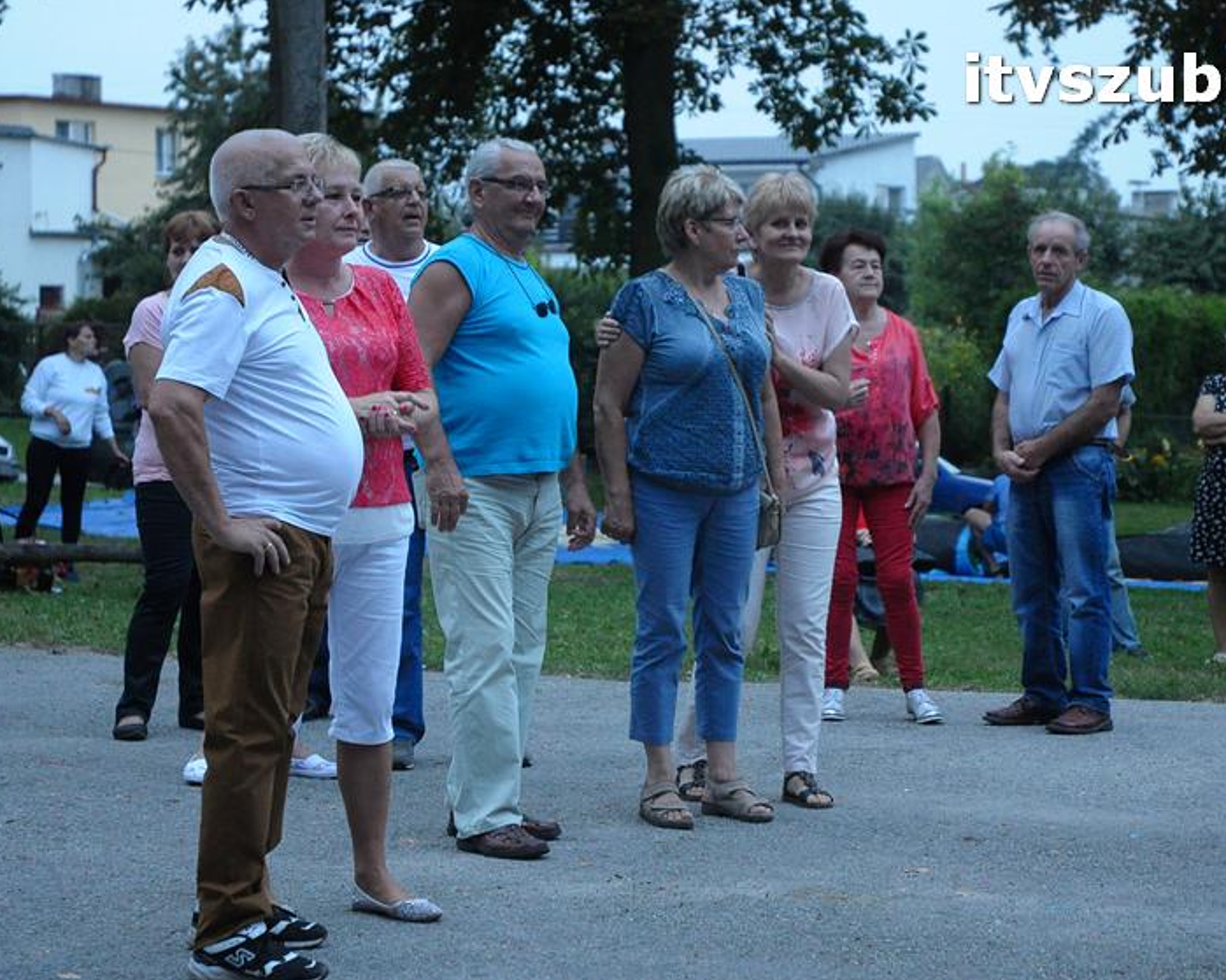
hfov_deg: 18.1
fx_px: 3846
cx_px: 696
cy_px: 492
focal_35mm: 106
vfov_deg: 14.5
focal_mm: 62
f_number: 4.5
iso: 2500
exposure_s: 1/80
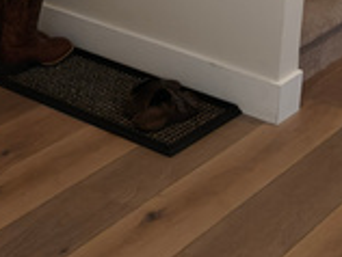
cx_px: 37
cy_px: -67
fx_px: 960
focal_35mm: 97
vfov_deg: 14.7
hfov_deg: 19.8
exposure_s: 1/120
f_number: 2
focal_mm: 2.3
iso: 1000
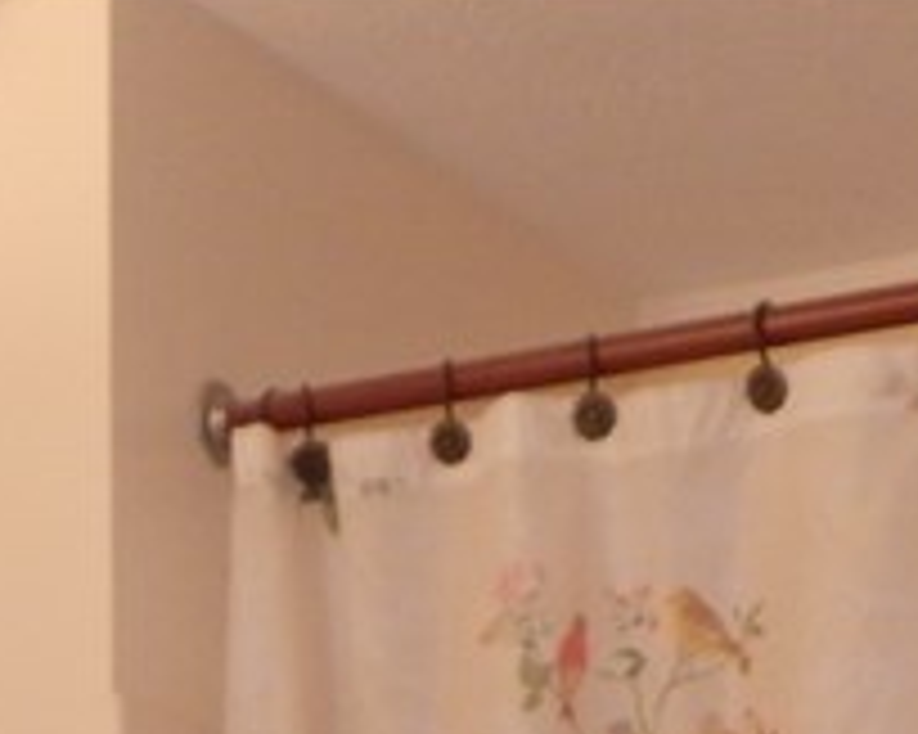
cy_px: 1702
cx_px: 328
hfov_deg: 17.8
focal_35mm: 108
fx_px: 2933
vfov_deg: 11.9
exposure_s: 1/30
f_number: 3
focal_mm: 4
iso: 200
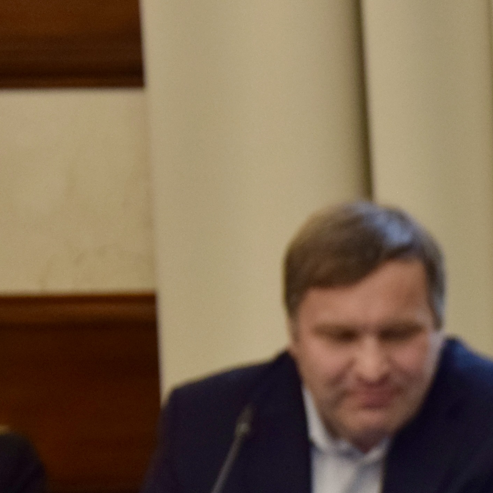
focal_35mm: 280
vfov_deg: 6.2
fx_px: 4512
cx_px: 982
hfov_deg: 6.1
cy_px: 522
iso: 720
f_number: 5
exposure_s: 1/60
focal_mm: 52
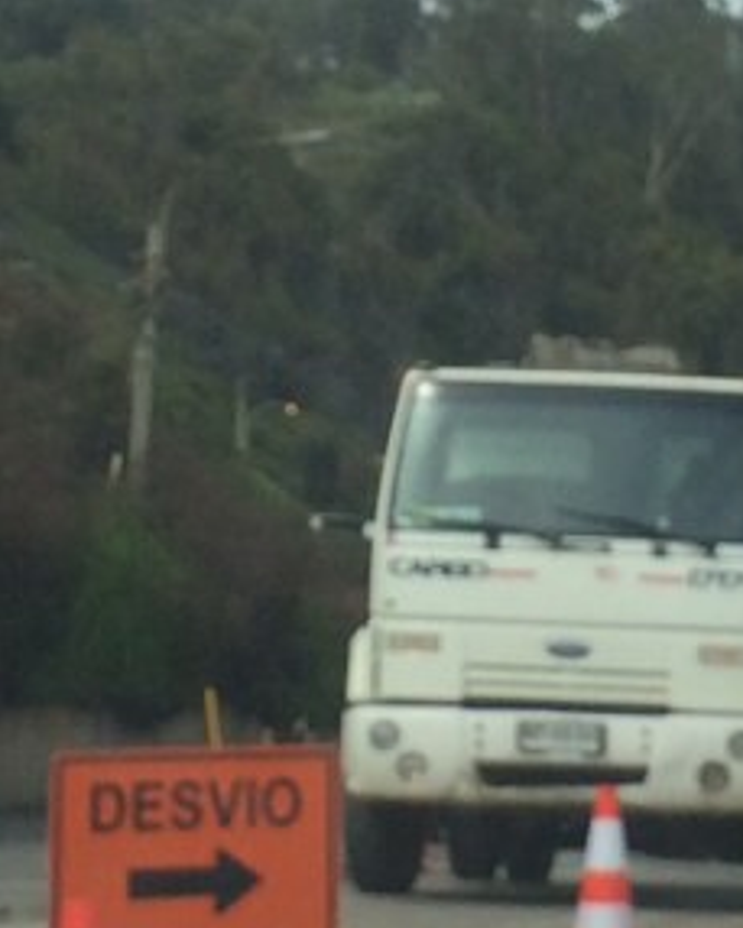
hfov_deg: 9.2
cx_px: 724
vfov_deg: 11.5
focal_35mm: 167
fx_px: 4588
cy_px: 269
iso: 32
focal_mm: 4.12
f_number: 2.2
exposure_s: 1/2564
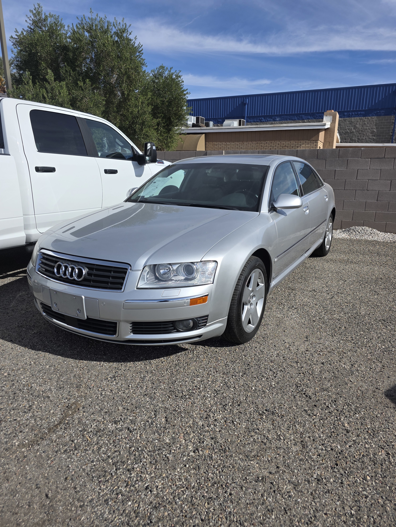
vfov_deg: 73.9
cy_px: 264
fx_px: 351
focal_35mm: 23
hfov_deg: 58.9
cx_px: 198
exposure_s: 1/7944
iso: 80
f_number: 1.7
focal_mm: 6.3
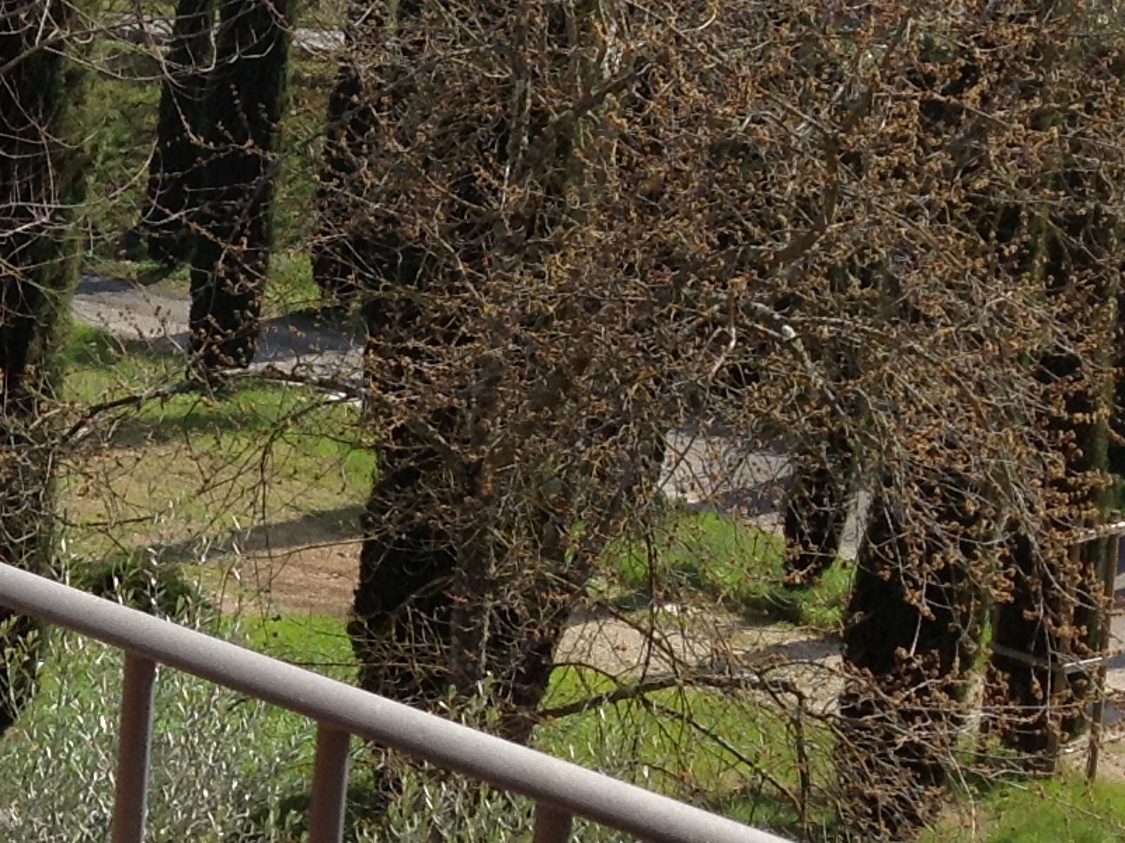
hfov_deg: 16.0
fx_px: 3671
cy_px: 553
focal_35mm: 113
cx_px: -551
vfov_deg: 13.1
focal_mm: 4.28
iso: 50
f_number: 2.4
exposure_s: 1/1120
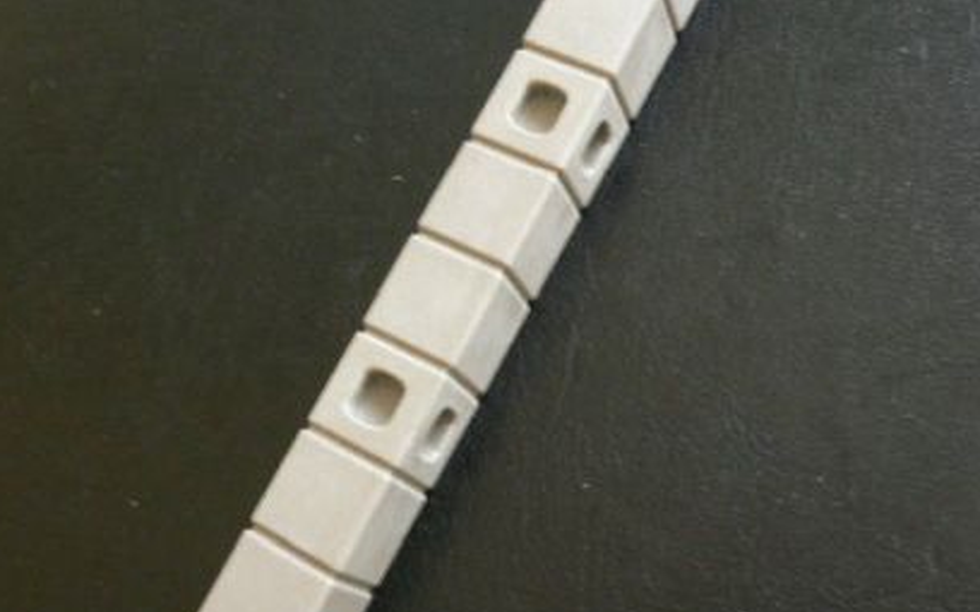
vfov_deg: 25.8
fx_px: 1335
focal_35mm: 50
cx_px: 456
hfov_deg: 40.3
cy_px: 296
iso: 200
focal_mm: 5.8
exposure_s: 1/8
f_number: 2.8
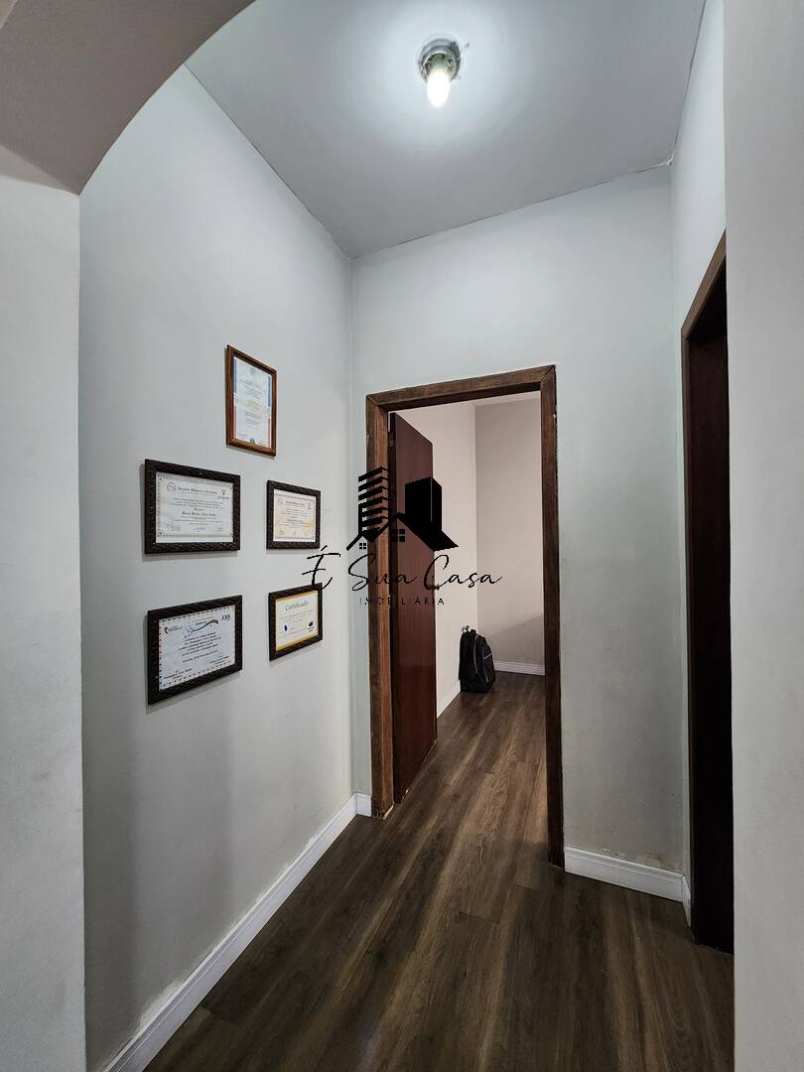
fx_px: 403
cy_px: 536
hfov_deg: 89.9
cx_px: 402
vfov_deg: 106.2
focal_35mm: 13
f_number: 2.2
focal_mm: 2.2
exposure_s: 1/60
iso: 320
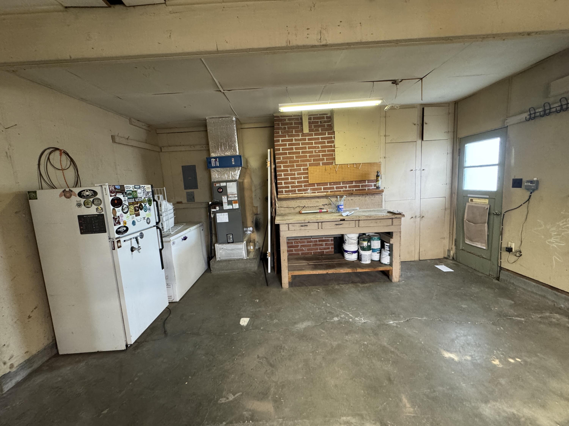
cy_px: 213
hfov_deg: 102.1
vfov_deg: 85.7
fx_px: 230
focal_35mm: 14
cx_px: 284
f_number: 2.2
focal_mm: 2.22
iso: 400
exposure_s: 1/60
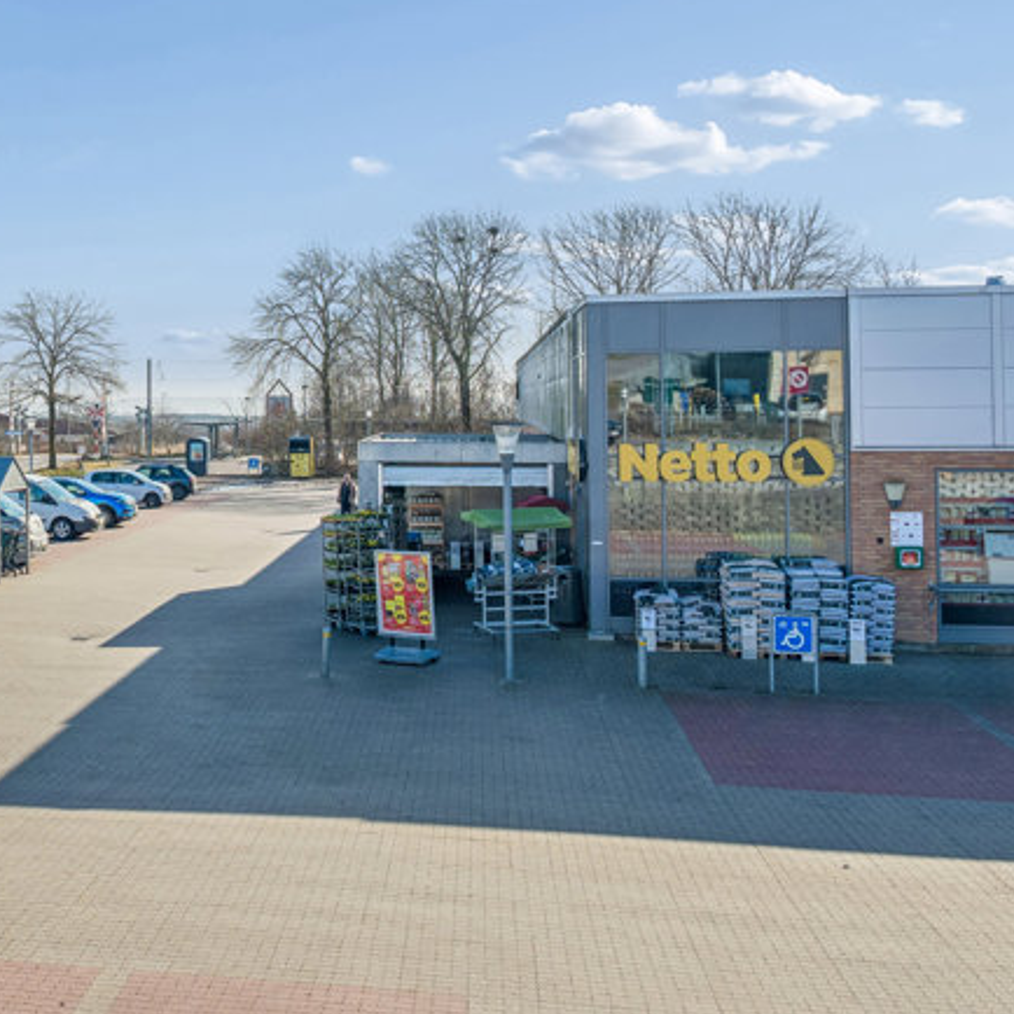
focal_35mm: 47
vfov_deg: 35.5
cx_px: 70
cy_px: 298
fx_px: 1558
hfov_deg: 33.8
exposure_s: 1/320
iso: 125
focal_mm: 24
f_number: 7.1
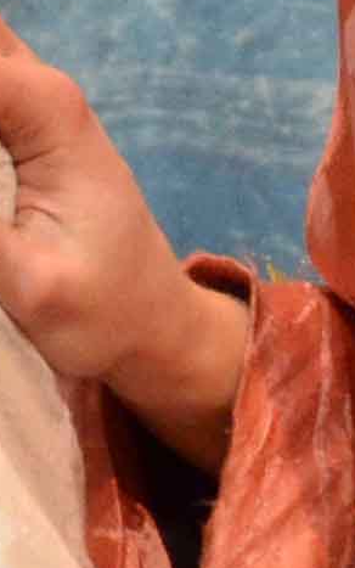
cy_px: 117
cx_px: 974
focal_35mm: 354
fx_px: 5478
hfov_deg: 3.6
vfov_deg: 5.9
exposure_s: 1/80
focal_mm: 22
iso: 1600
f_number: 3.8
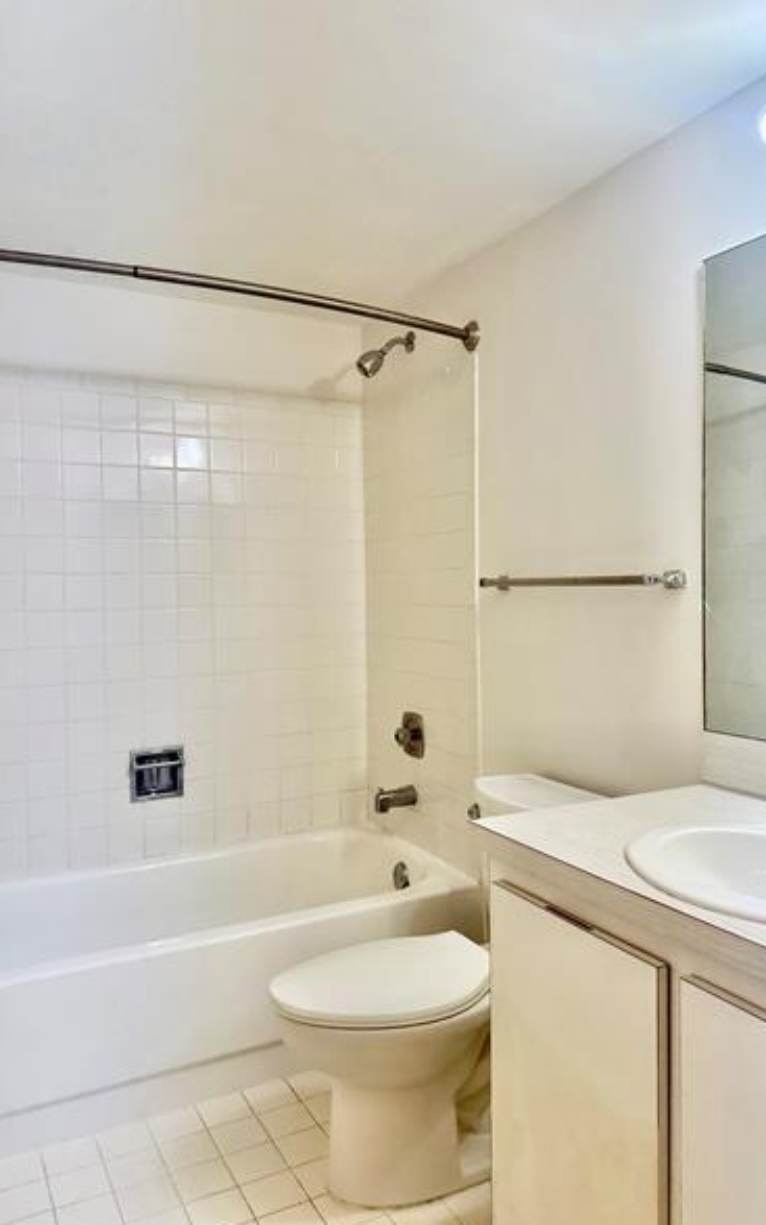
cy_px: 609
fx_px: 868
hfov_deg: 47.5
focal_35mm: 26
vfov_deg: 70.4
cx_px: 432
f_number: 1.78
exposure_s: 1/190
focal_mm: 6.86
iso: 80
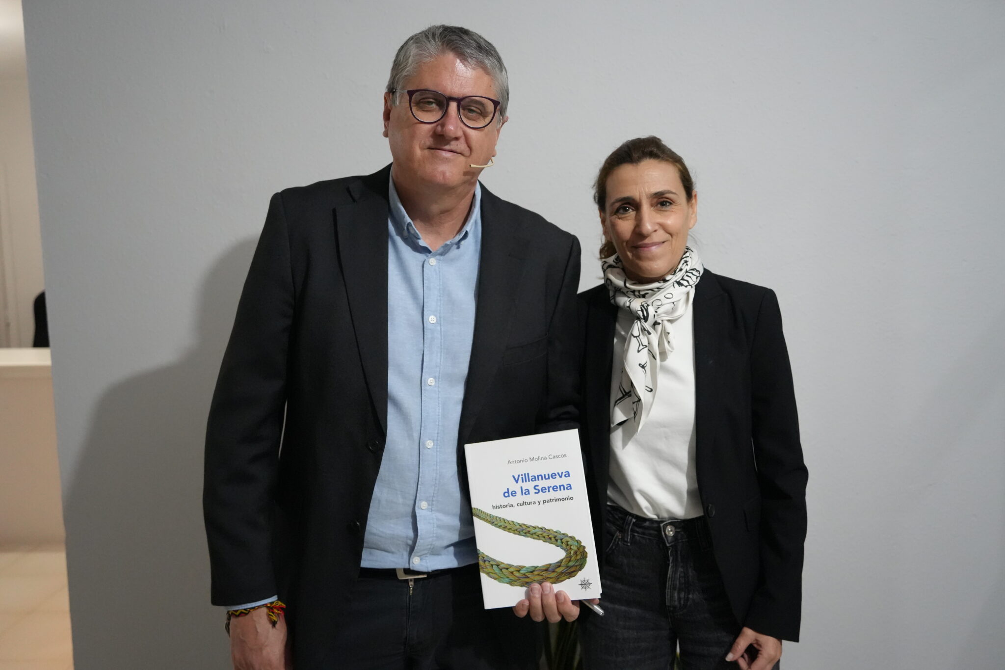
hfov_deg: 60.3
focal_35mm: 31
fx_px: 865
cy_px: 335
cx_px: 502
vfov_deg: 42.3
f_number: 4
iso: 8000
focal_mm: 31
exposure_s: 1/160
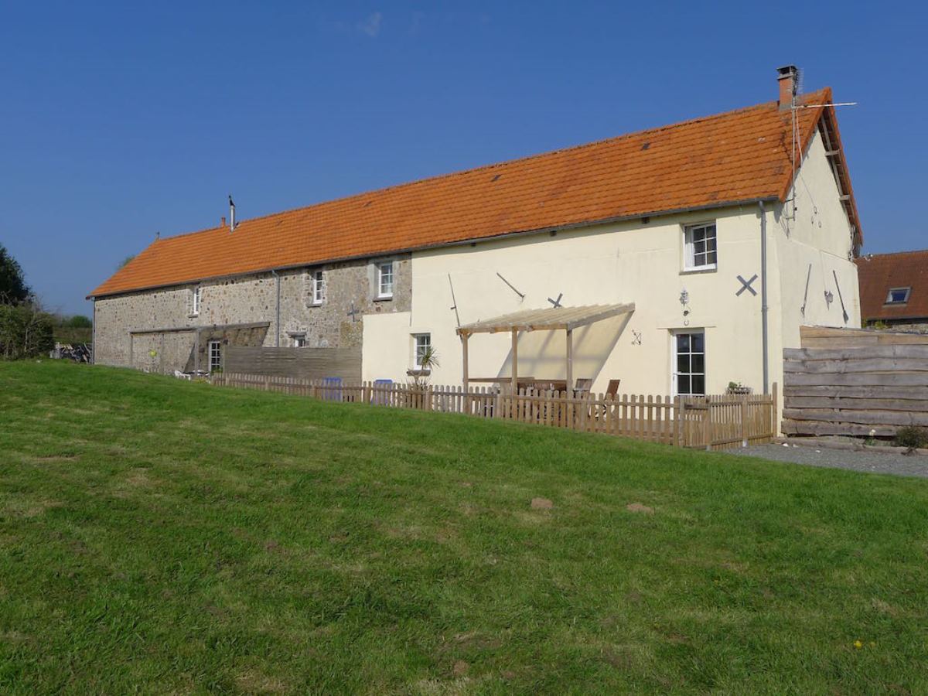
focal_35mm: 24
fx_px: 643
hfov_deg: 71.6
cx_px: 464
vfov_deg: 56.8
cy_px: 348
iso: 80
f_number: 5
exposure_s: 1/800
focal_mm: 5.1
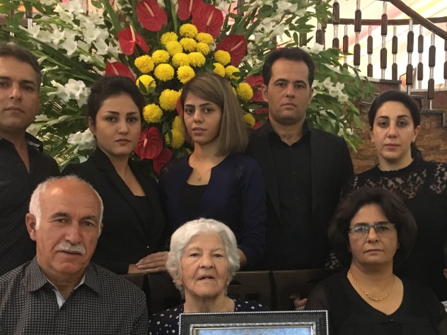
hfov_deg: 40.4
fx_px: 607
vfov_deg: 30.5
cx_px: 249
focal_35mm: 47
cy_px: 237
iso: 500
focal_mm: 4.15
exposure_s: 1/17
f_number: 2.2
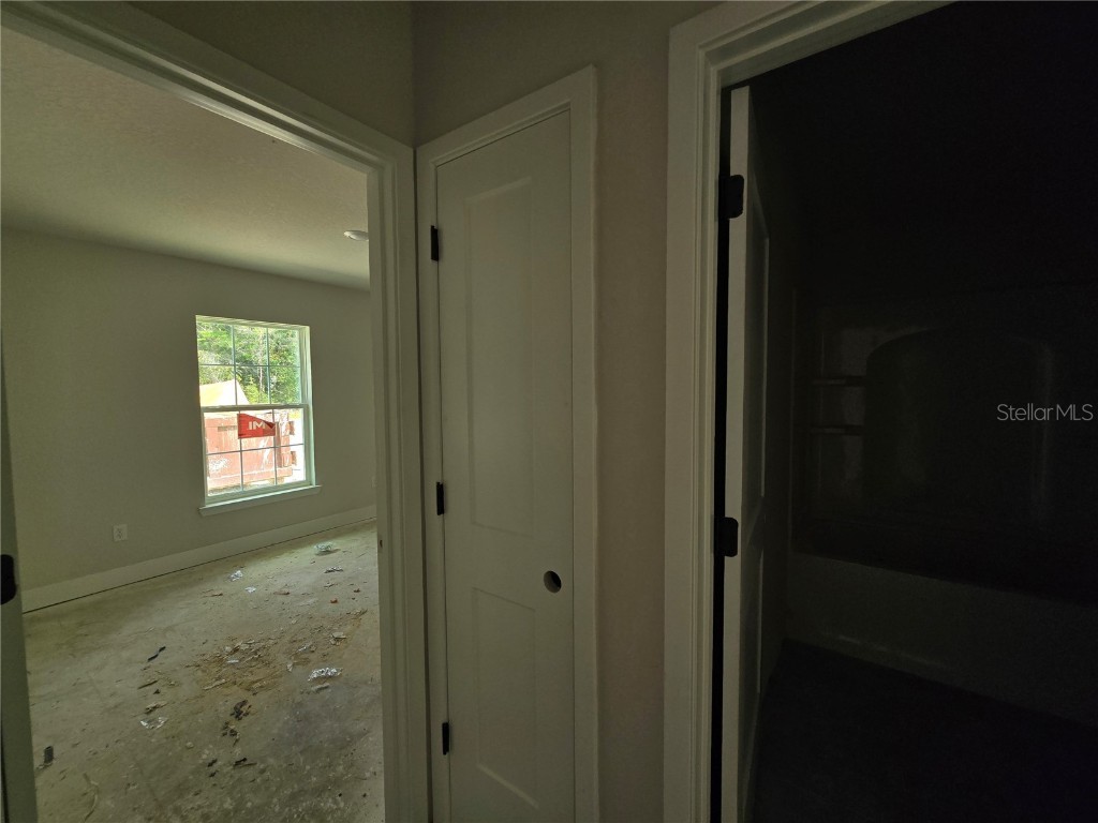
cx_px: 549
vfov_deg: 89.9
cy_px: 412
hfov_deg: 106.2
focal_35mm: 13
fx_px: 412
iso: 50
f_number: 2.2
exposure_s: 1/205
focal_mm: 2.2
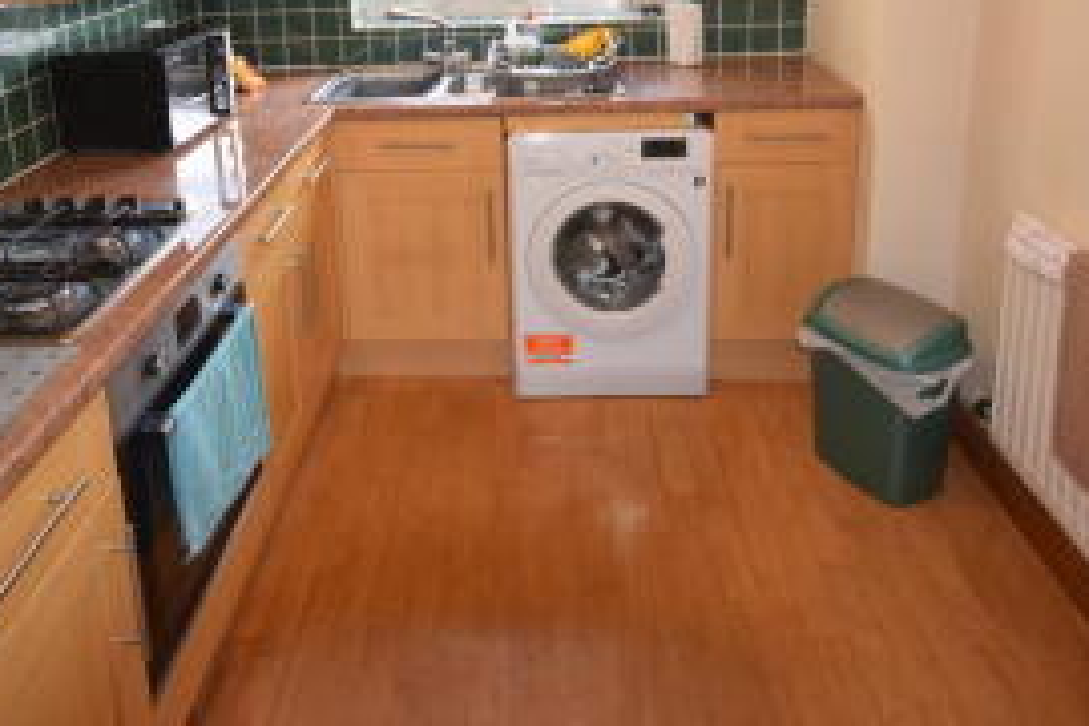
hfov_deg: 60.9
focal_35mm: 30
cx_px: 456
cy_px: 107
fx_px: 921
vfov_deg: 40.5
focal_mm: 11.5
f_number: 5.6
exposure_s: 1/125
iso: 800
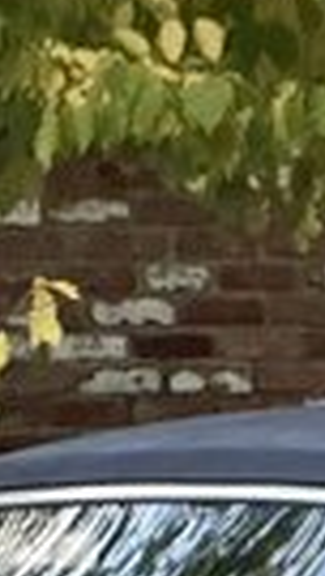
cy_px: 1216
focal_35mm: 647
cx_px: 128
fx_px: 9906
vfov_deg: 3.3
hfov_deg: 1.9
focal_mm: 16.89
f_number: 2.8
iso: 500
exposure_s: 1/91
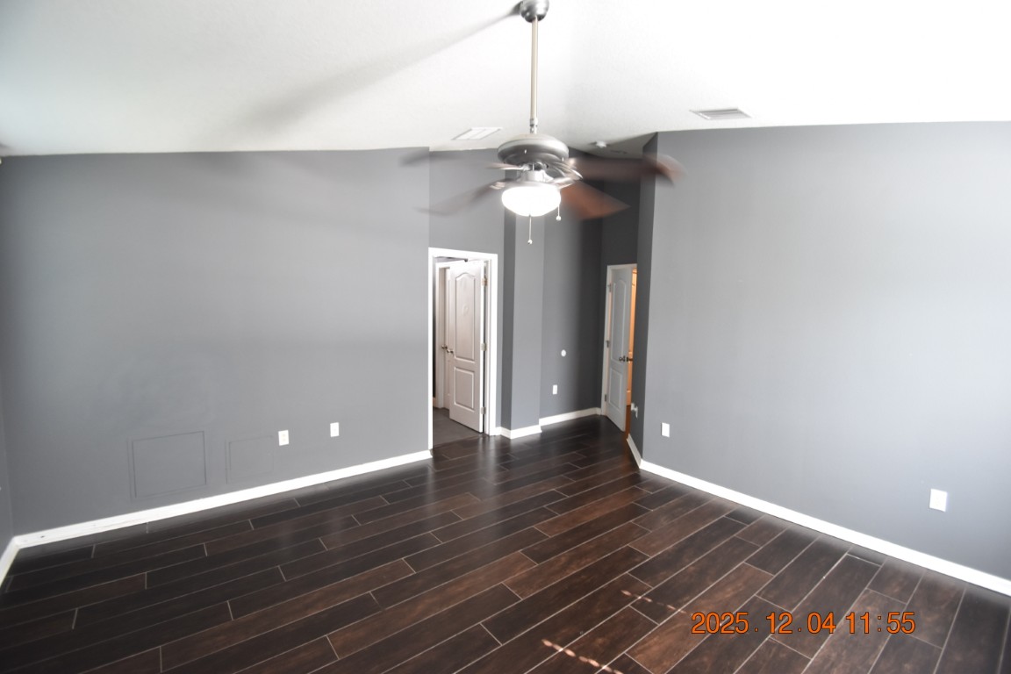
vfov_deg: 77.3
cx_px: 506
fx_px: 421
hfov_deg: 100.4
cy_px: 337
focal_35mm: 15
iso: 800
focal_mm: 10
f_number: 3.5
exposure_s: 1/20
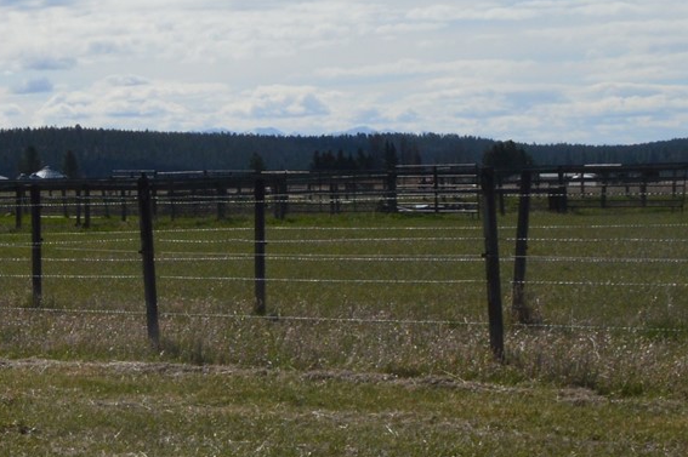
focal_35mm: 138
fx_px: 2635
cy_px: 251
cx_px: -322
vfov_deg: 9.9
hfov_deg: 14.0
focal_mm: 24
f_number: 11
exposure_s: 1/500
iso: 320
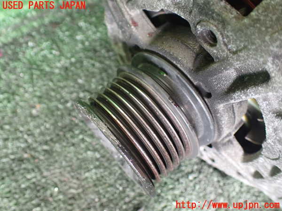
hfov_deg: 60.0
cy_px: 106
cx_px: 141
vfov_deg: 46.8
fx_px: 244
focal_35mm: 30
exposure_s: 1/60
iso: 800
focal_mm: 5.4
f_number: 2.3
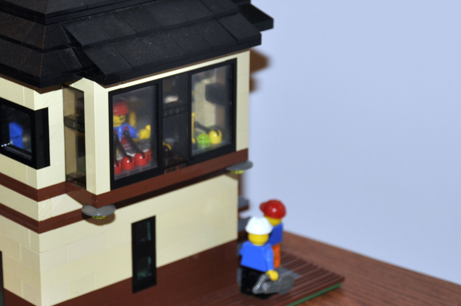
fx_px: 1560
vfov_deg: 11.2
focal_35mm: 122
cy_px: 136
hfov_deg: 16.7
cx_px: 101
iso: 200
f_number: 4.5
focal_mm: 40
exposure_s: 1/60
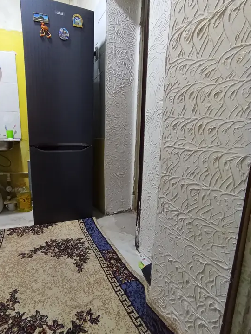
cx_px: 99
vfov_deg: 81.6
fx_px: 193
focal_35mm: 20
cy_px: 179
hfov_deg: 65.3
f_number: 2.2
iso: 300
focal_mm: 1.65
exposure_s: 1/33.3
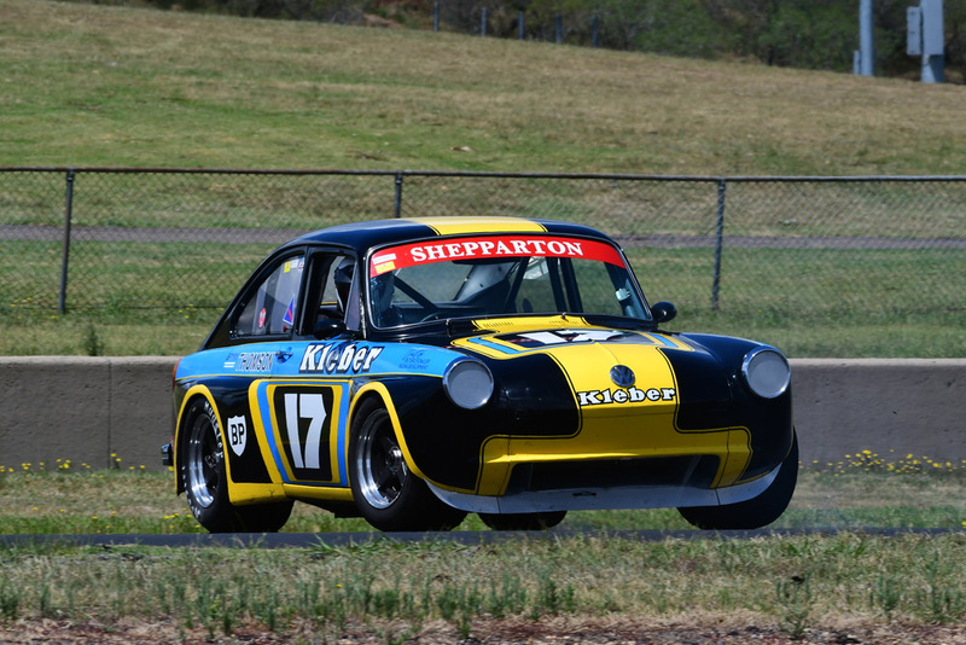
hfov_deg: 6.9
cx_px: 483
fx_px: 8052
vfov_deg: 4.6
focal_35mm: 300
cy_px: 322
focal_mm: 200
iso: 250
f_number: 11
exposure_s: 1/640
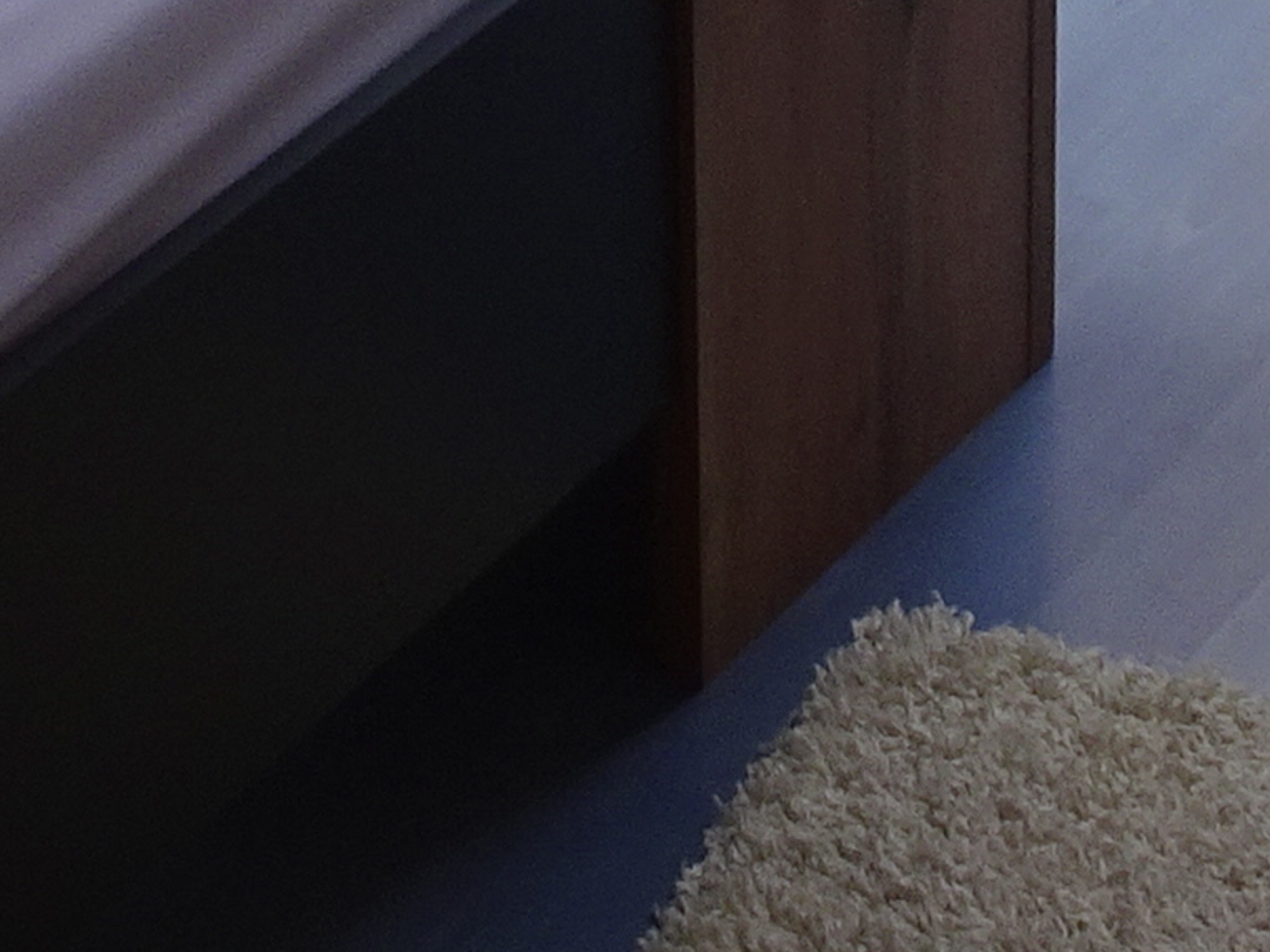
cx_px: 528
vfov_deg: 8.8
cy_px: -1223
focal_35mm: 154
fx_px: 5649
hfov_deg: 12.8
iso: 80
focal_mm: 4.1
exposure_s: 1/80
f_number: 3.5
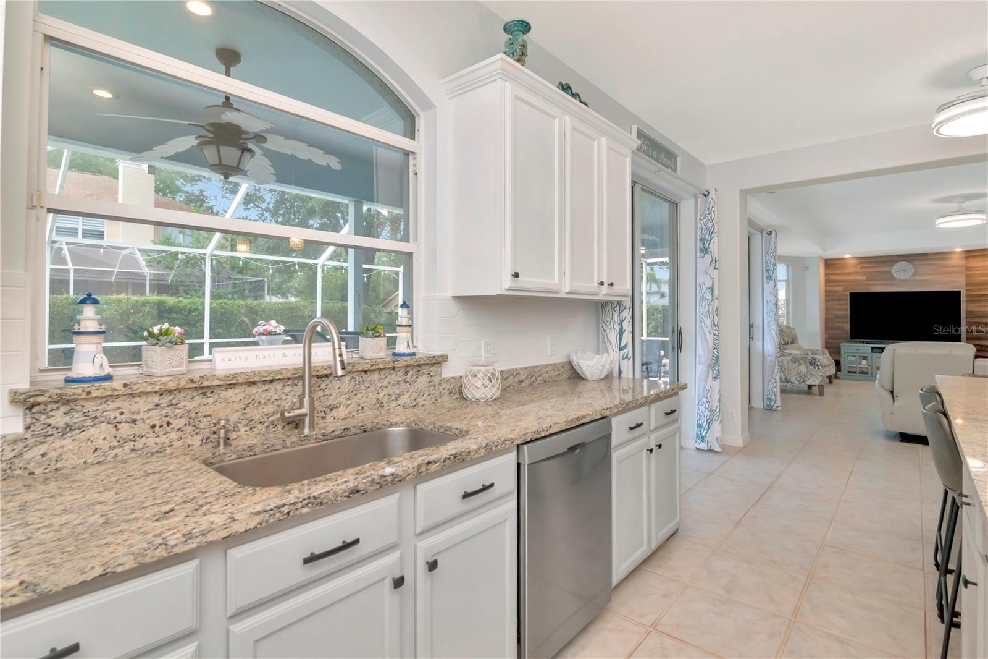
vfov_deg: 72.0
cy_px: 330
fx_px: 453
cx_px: 494
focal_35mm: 16
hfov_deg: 95.0
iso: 640
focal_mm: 11
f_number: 10
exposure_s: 1/60
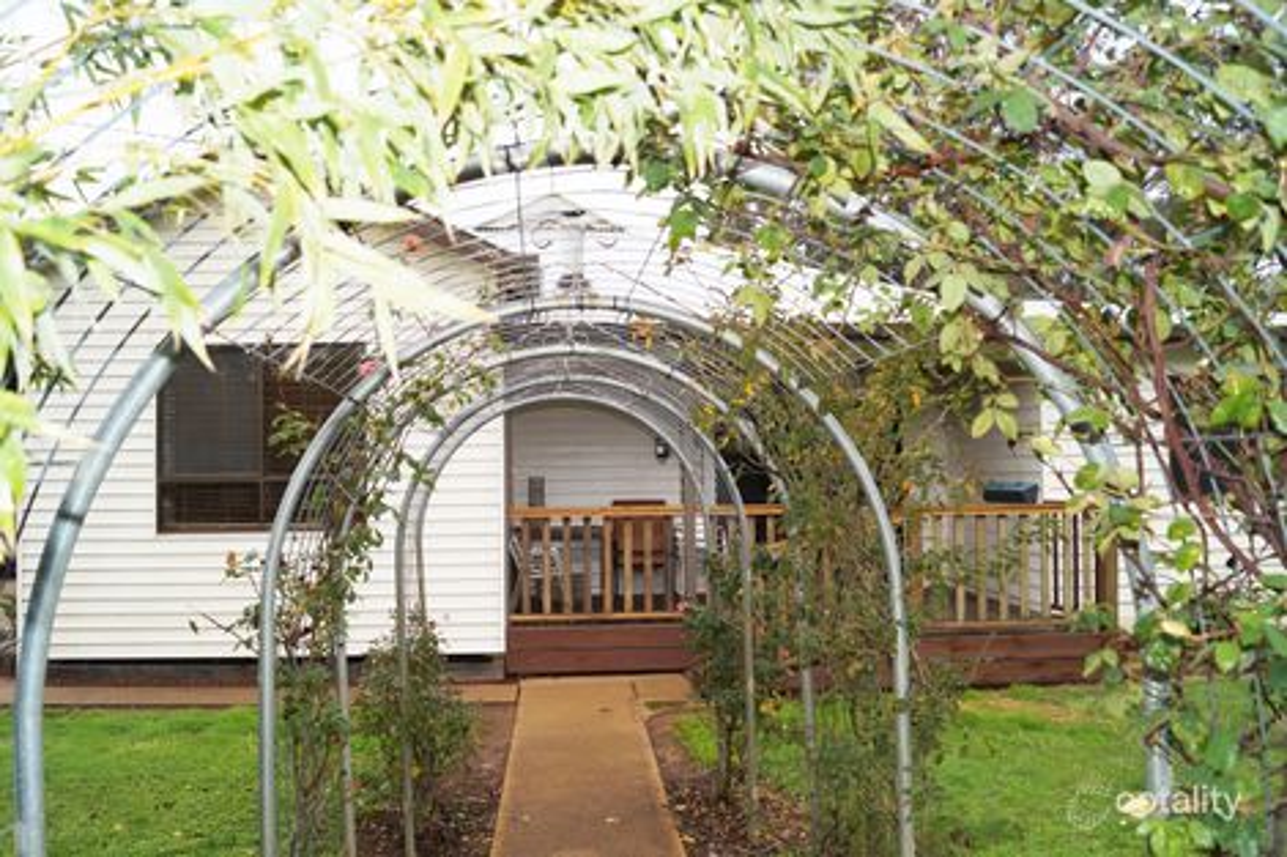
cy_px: 428
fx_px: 965
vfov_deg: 47.9
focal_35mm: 27
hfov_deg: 67.4
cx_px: 644
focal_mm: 18
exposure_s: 1/100
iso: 100
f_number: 5
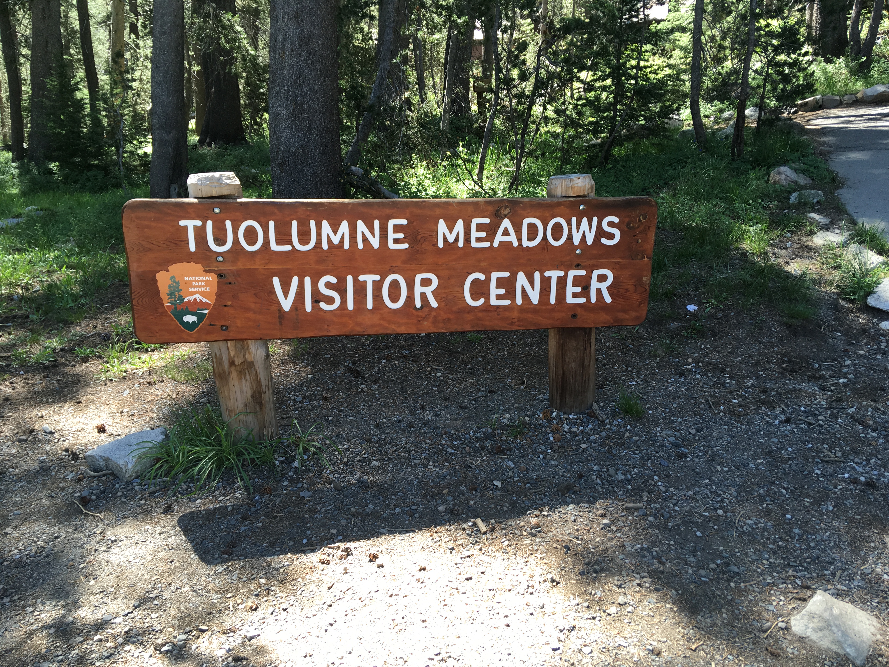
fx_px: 745
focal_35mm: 29
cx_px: 444
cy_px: 334
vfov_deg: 48.2
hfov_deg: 61.7
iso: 25
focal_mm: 4.15
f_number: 2.2
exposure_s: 1/120
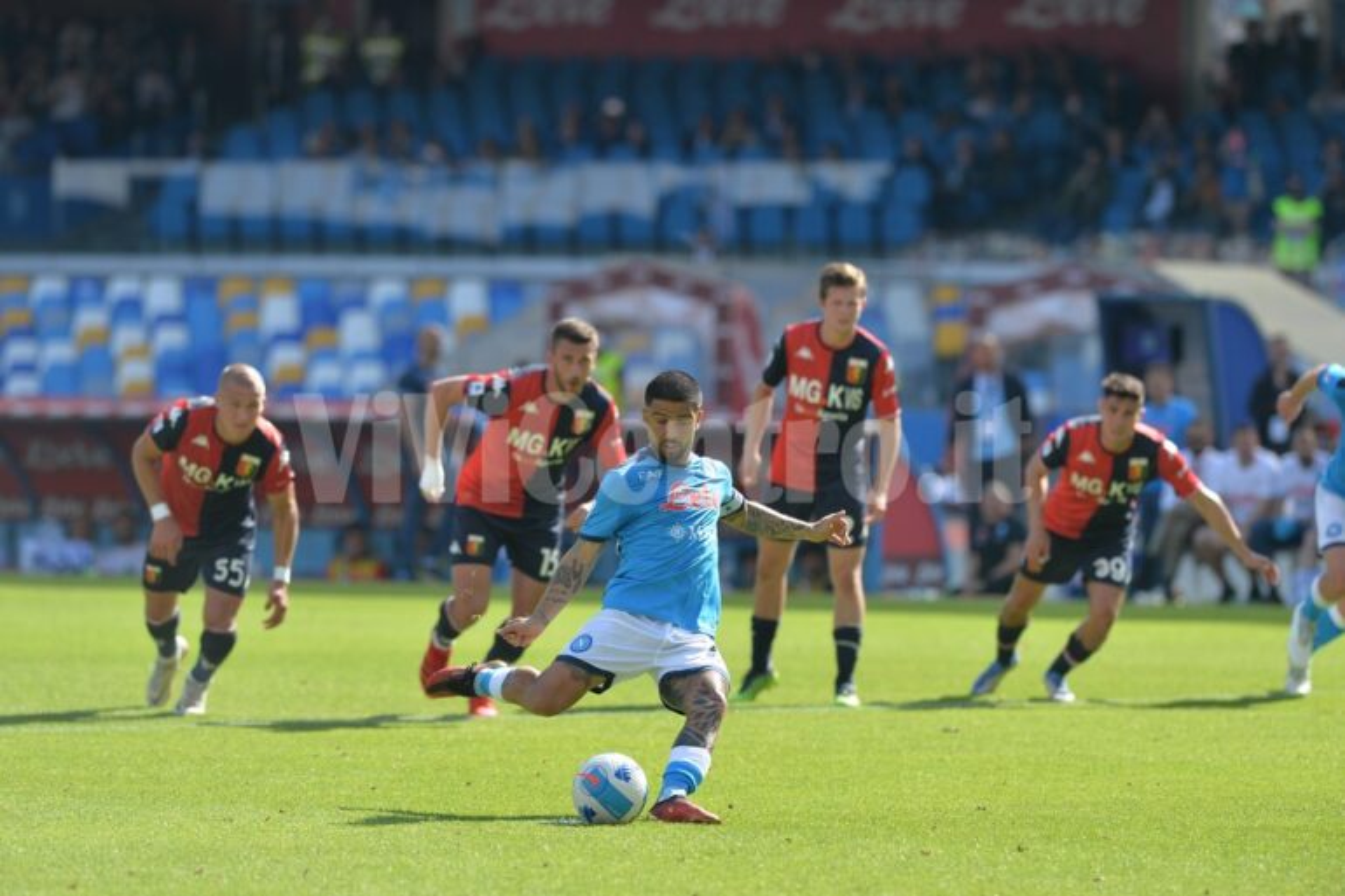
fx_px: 11205
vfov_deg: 4.6
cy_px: 448
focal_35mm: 300
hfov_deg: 6.9
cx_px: 672
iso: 250
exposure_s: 1/1000
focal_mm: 300
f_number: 4
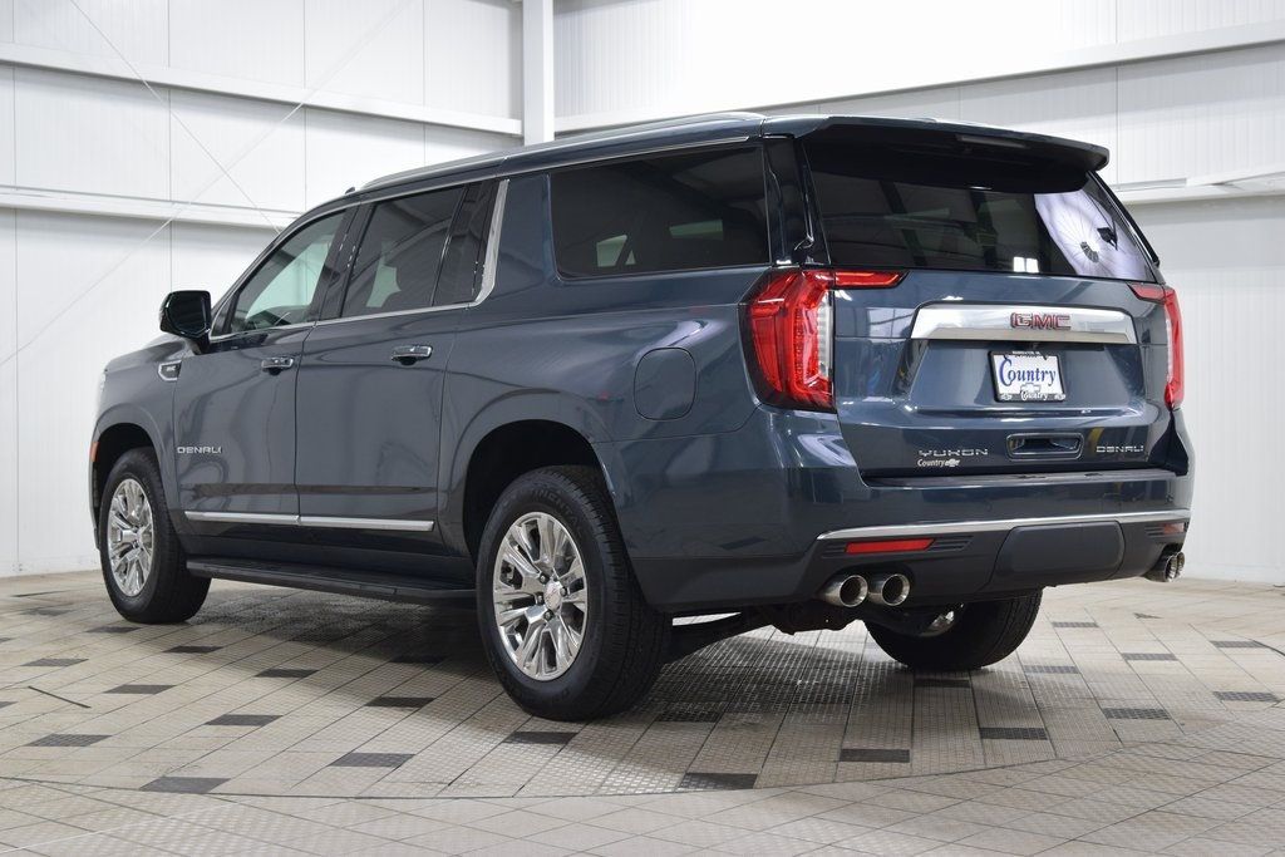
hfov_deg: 36.9
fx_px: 1928
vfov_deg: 25.1
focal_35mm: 54
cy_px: 428
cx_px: 642
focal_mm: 36
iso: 640
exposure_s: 1/15
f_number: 6.3
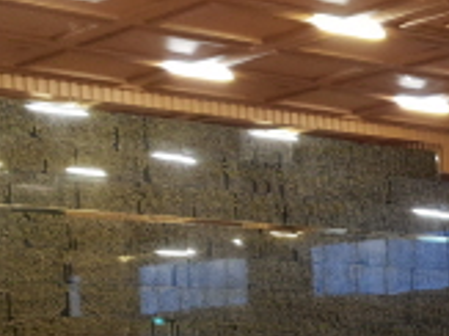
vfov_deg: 12.5
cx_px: 752
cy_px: 519
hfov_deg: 15.6
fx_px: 1452
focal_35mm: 112
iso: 125
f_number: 1.5
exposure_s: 1/24
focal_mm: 4.3
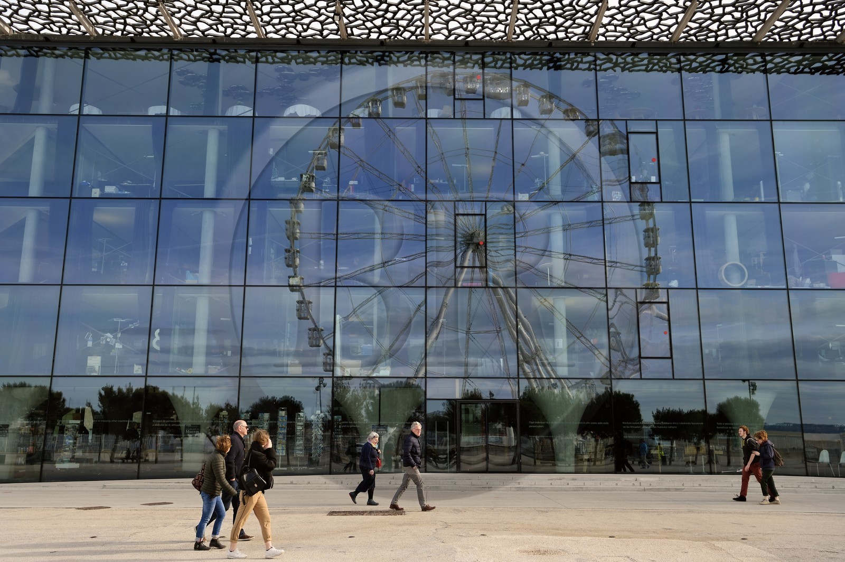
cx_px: 422
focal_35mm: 32
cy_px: 281
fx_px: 750
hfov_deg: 58.8
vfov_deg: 41.0
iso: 200
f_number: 6.3
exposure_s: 1/250
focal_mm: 32
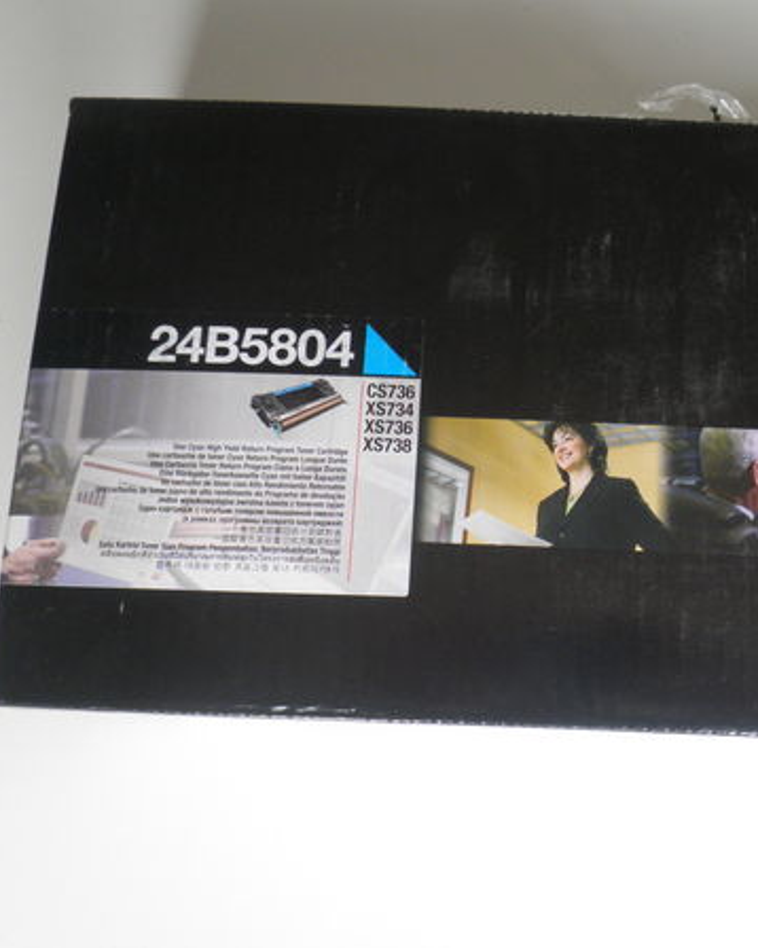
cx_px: 548
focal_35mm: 34
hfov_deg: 42.3
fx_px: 954
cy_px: 474
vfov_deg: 52.9
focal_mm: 4.7
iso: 160
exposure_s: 1/10
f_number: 2.8
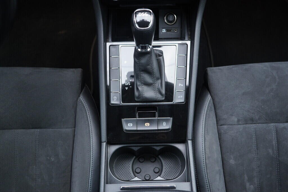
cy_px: 96
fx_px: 288
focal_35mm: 36
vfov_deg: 36.9
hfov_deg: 53.1
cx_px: 144
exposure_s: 1/40
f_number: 2.8
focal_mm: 24
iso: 400
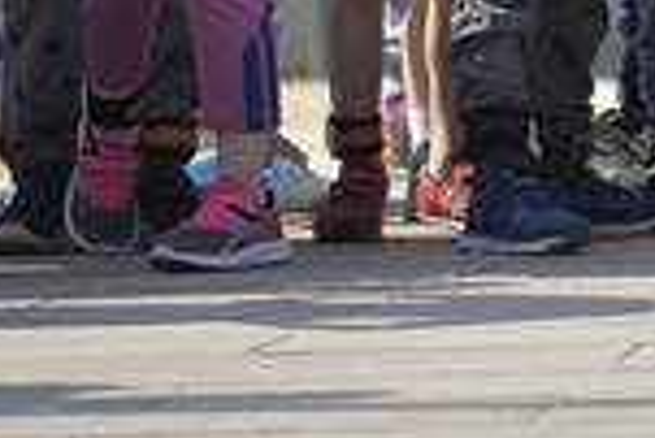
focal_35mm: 846
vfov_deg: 1.6
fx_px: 15407
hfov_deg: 2.4
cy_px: -436
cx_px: 1284
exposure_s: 1/3200
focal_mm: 200
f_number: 4
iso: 200
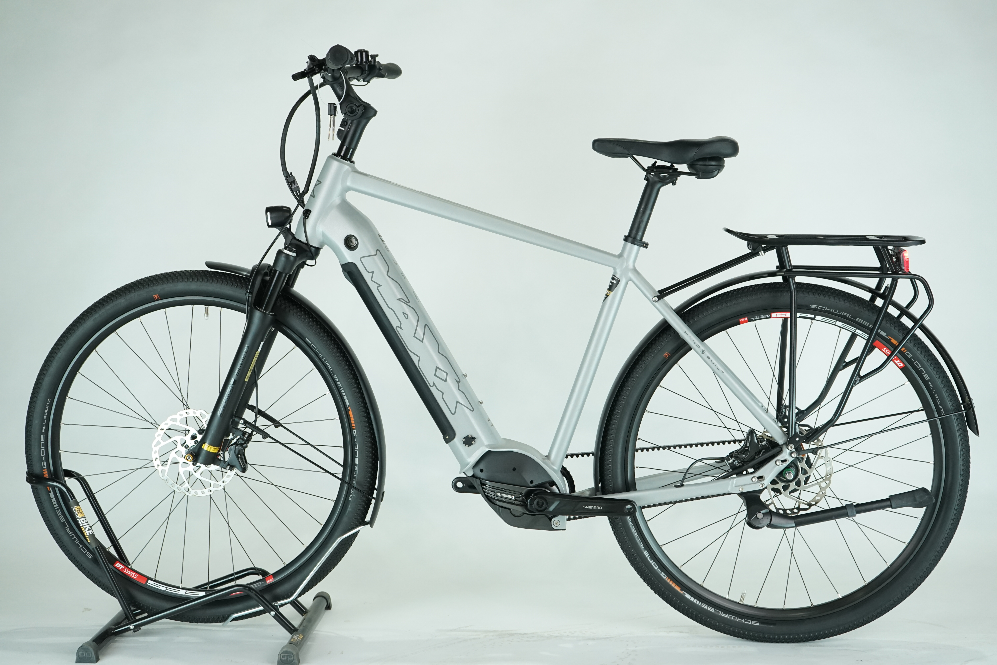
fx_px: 1468
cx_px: 498
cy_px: 332
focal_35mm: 53
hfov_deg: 37.5
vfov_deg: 25.5
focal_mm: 53
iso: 1600
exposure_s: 1/200
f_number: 5.6
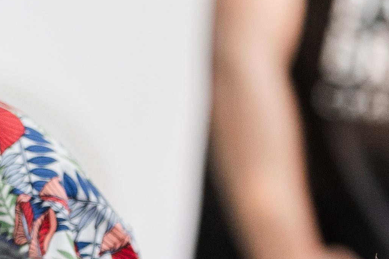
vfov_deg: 2.5
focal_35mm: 543
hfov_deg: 3.7
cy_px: 224
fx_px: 5863
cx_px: -513
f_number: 2.8
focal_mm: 92
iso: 400
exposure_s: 1/500
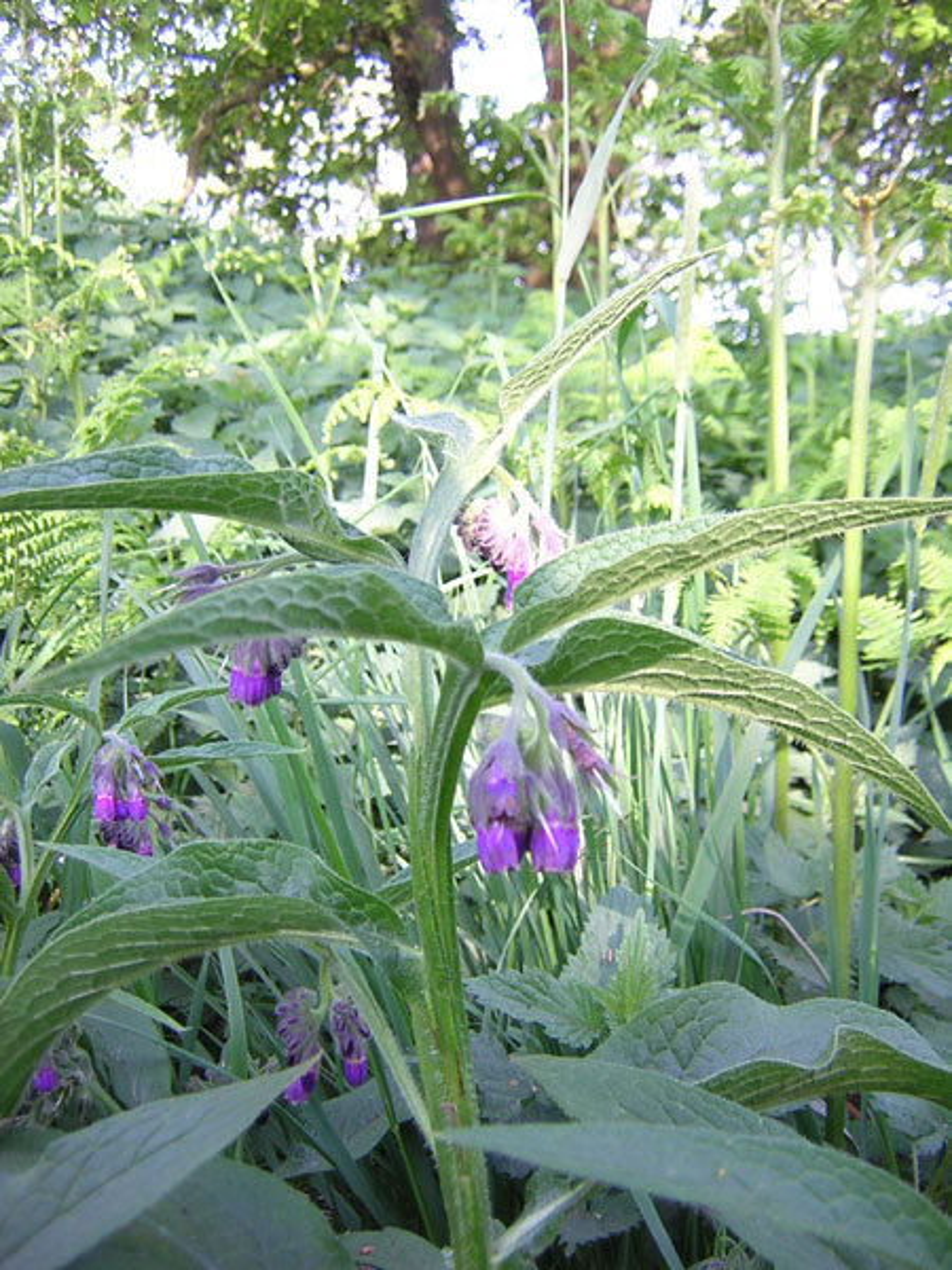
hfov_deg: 39.7
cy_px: 635
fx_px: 1320
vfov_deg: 51.4
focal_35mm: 36
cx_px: 476
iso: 100
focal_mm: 4.7
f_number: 2.6
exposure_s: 1/64.4
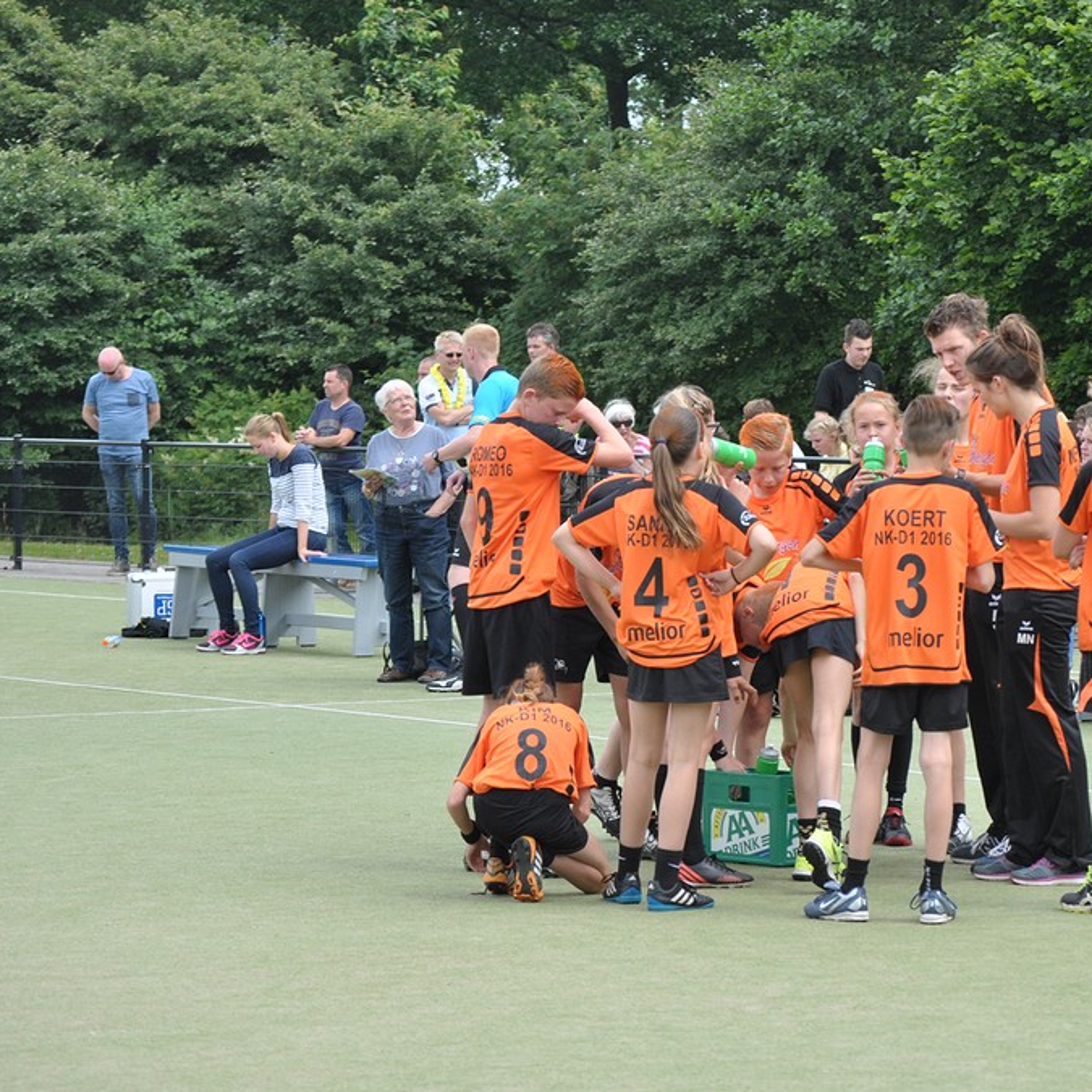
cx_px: 765
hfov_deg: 10.5
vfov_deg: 10.5
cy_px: 548
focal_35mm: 166
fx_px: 5925
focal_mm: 86
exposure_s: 1/640
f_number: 6.3
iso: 400
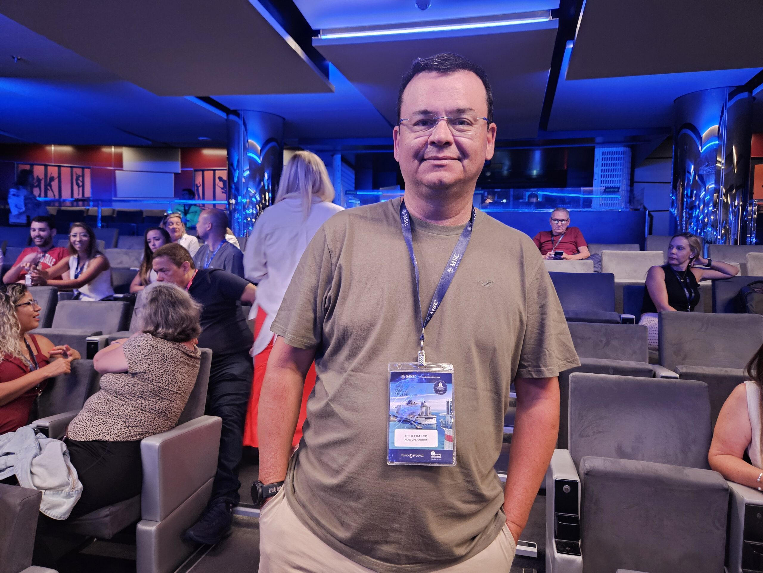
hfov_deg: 73.9
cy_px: 286
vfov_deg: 58.9
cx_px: 382
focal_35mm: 23
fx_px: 507
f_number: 1.8
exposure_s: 1/25
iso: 640
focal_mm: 5.4
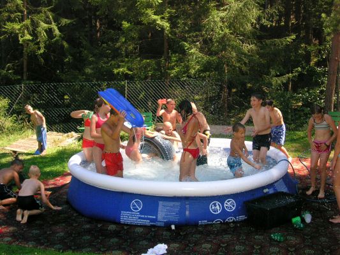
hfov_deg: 50.1
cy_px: 128
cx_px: 170
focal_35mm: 37
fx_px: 363
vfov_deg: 38.7
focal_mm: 6.1
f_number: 2.8
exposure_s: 1/750
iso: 160
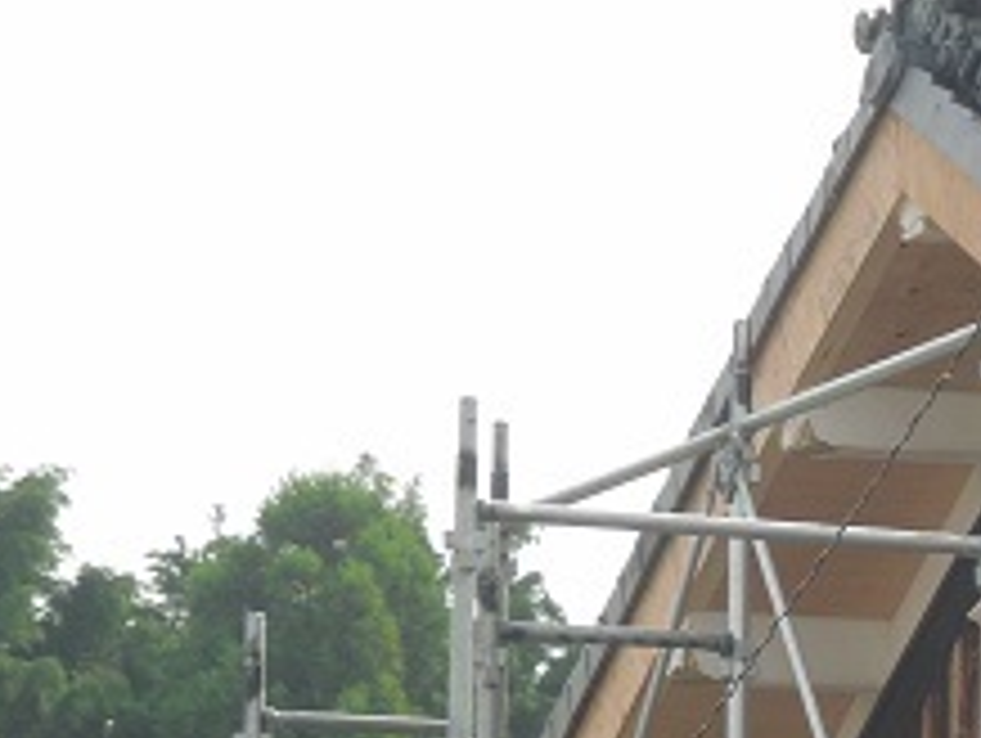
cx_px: 1102
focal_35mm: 490
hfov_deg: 4.0
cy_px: 731
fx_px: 13902
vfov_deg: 3.0
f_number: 5.1
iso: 100
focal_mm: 38.6
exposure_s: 1/250
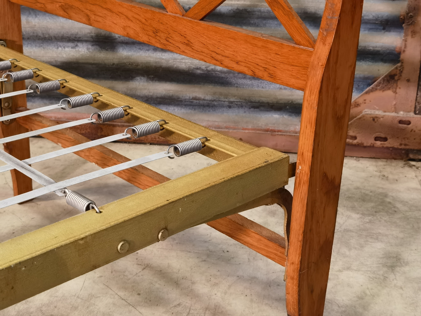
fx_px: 669
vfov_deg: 26.6
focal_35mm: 55
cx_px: 210
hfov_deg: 34.9
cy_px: 158
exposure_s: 1/33.3
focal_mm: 6.71
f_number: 1.9
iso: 640
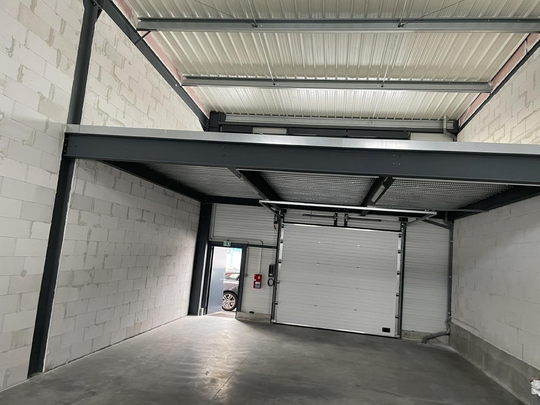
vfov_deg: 53.1
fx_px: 406
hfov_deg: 67.3
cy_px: 202
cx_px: 270
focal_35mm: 26
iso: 125
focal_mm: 4.2
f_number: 1.6
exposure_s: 1/98
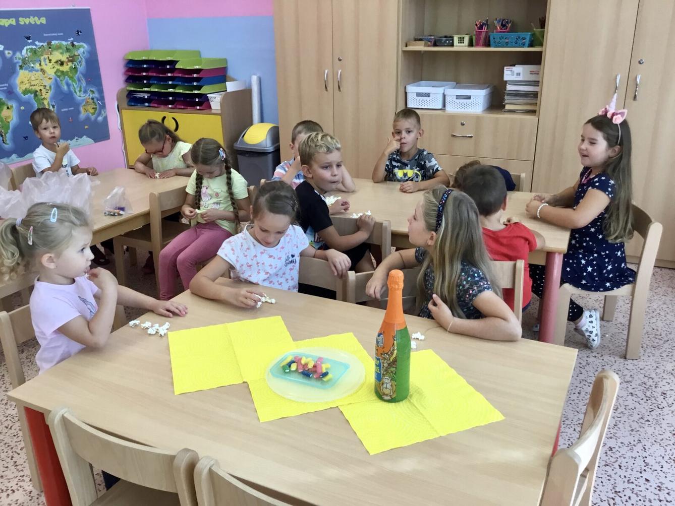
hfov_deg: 58.3
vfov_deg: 45.5
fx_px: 605
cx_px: 338
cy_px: 253
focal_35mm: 31
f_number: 2.4
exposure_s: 1/33
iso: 40
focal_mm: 3.3
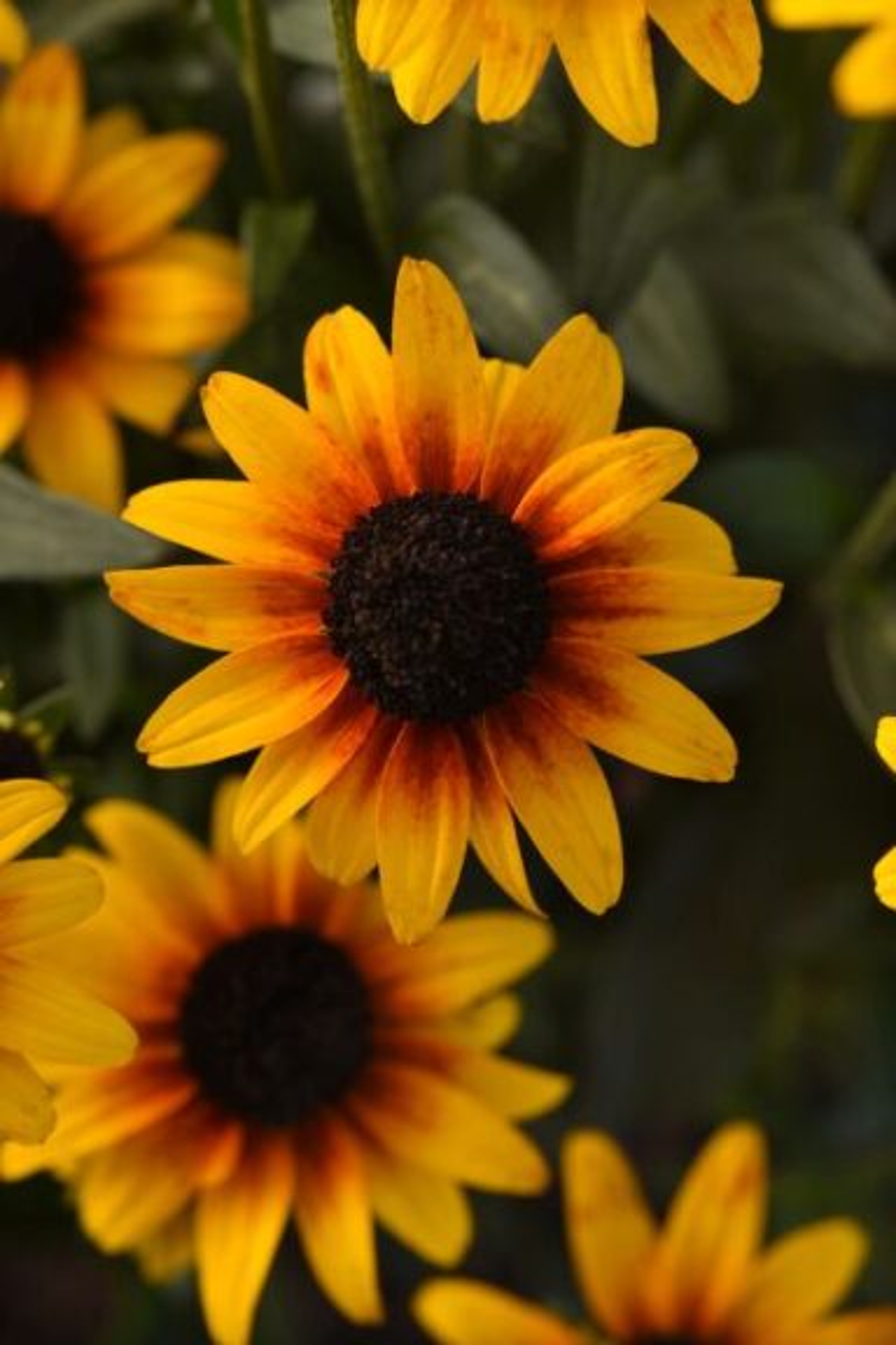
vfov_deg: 19.5
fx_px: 3920
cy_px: 672
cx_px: 448
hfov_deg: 13.0
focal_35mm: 105
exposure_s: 1/320
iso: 400
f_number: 11
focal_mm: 105
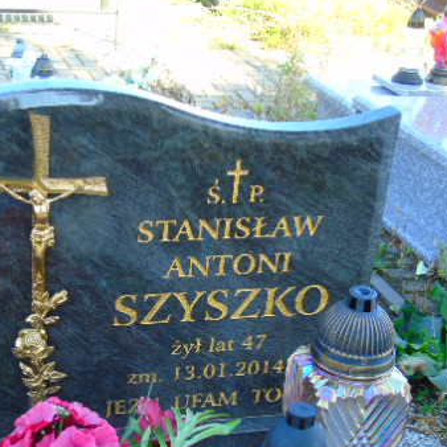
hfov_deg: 25.7
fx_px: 979
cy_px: 312
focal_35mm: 67
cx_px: 180
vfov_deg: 25.5
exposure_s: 1/50
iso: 80
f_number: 3.9
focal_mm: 7.1
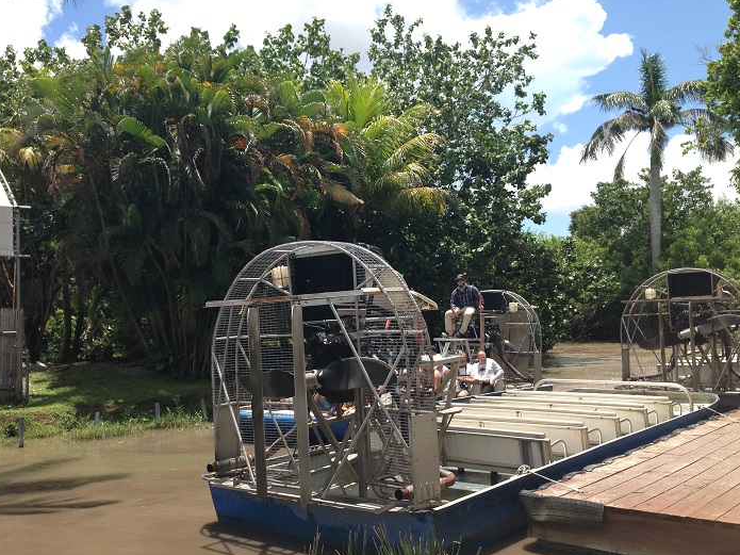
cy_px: 315
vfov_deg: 37.6
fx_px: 812
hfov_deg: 48.9
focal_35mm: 38
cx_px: 331
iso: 50
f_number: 2.4
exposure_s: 1/1043
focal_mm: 4.12
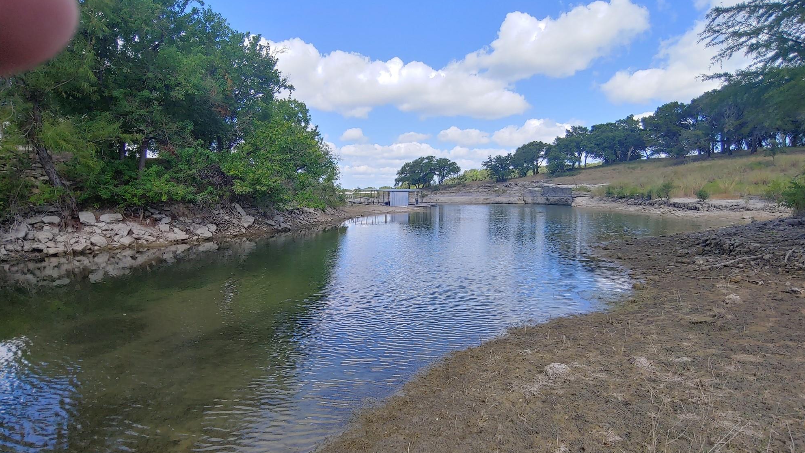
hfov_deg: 92.6
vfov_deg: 60.3
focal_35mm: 18
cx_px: 414
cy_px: 281
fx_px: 384
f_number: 1.9
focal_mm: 2.18
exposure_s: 1/699
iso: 50
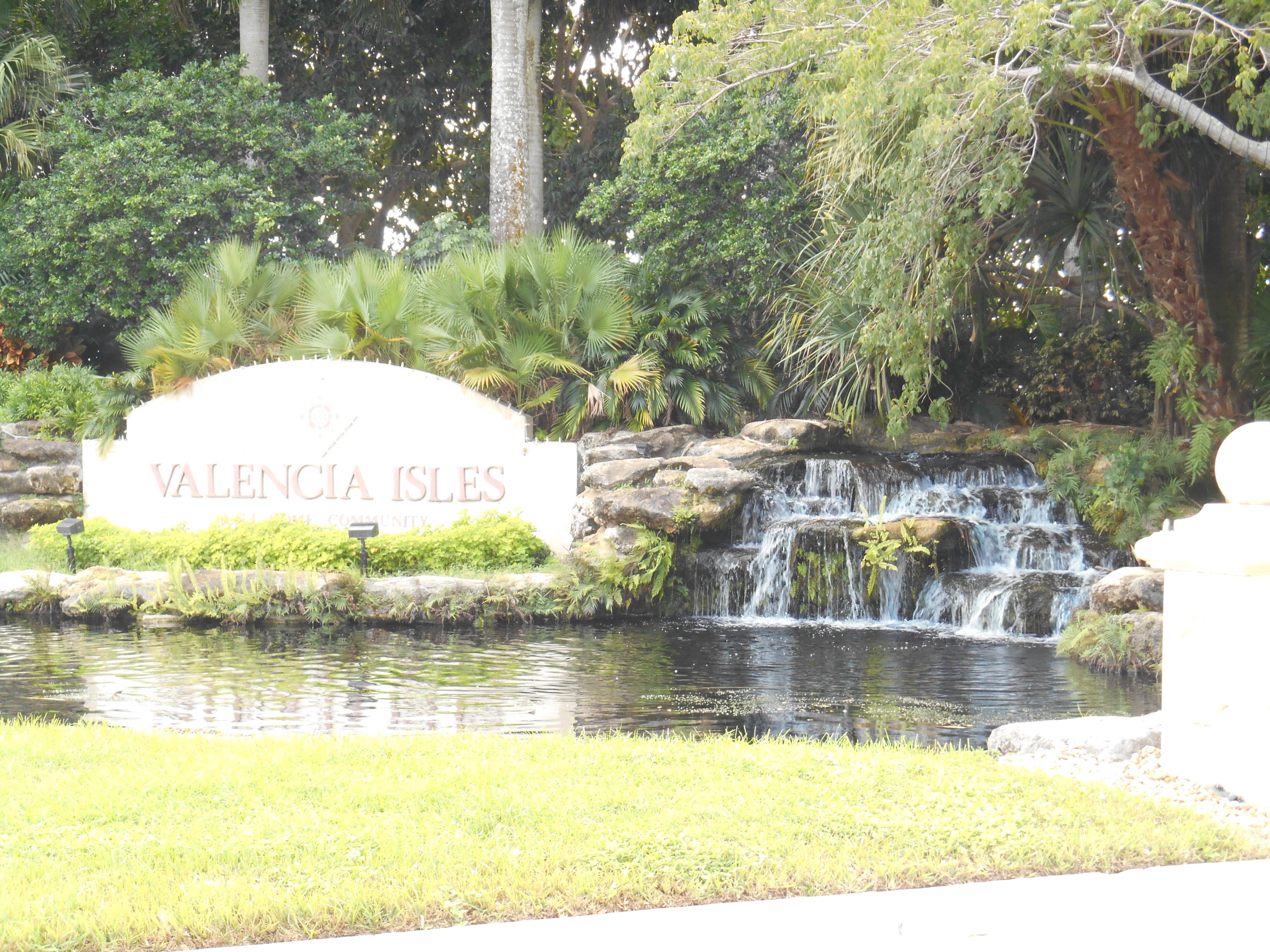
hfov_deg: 27.8
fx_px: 2568
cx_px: 635
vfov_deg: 21.0
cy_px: 476
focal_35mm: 70
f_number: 4.5
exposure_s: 1/60
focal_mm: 12.5
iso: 200
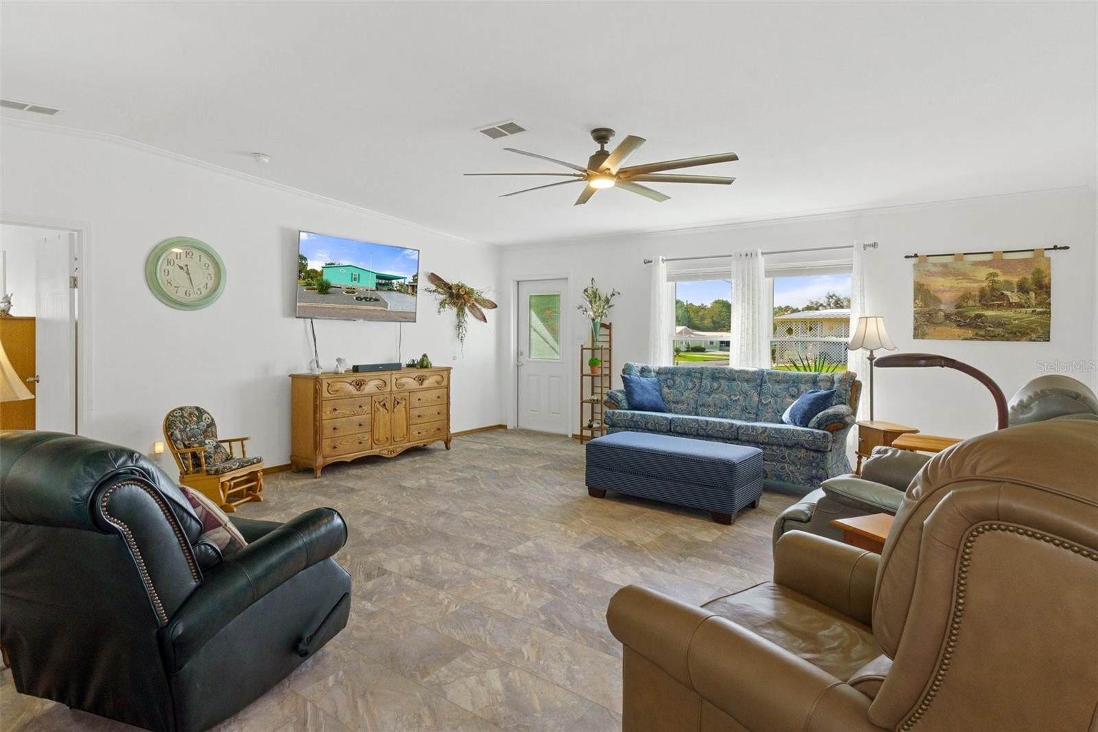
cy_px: 366
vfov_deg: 67.4
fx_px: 549
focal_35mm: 18
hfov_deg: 90.0
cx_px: 549
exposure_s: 1/6
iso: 640
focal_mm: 12
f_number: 8
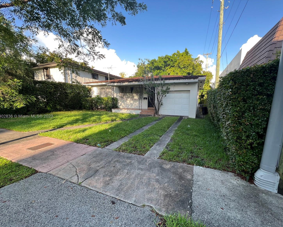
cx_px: 147
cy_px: 117
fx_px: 117
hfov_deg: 100.7
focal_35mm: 14
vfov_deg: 88.0
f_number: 1.8
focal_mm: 1.57
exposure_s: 1/215
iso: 32
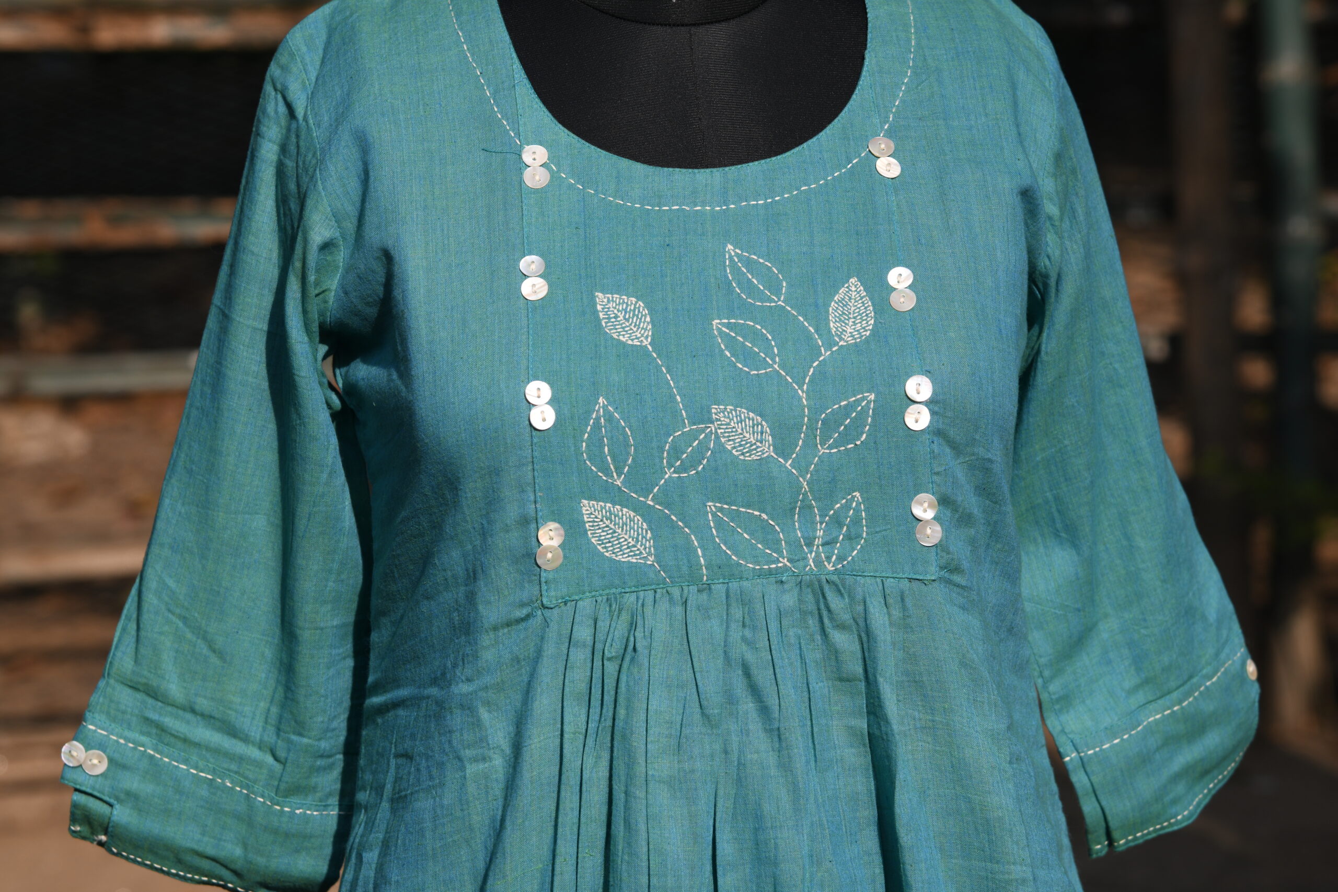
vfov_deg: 10.4
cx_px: 669
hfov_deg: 15.5
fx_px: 4905
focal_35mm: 132
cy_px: 446
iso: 100
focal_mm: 110
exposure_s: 1/200
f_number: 7.1
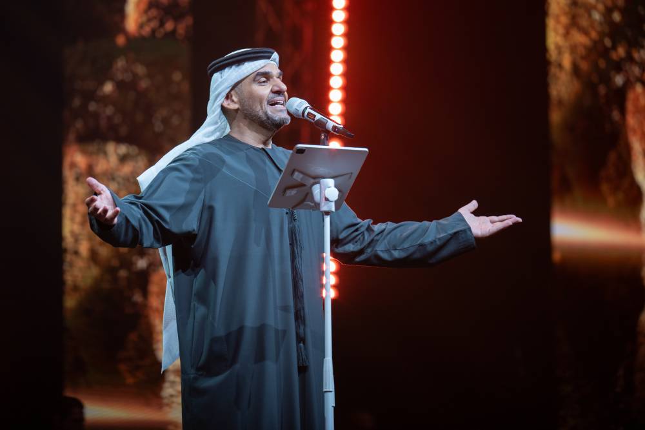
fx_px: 3582
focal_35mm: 200
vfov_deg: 6.9
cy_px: 215
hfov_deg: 10.3
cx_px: 322
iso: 320
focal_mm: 200
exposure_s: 1/200
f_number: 3.5
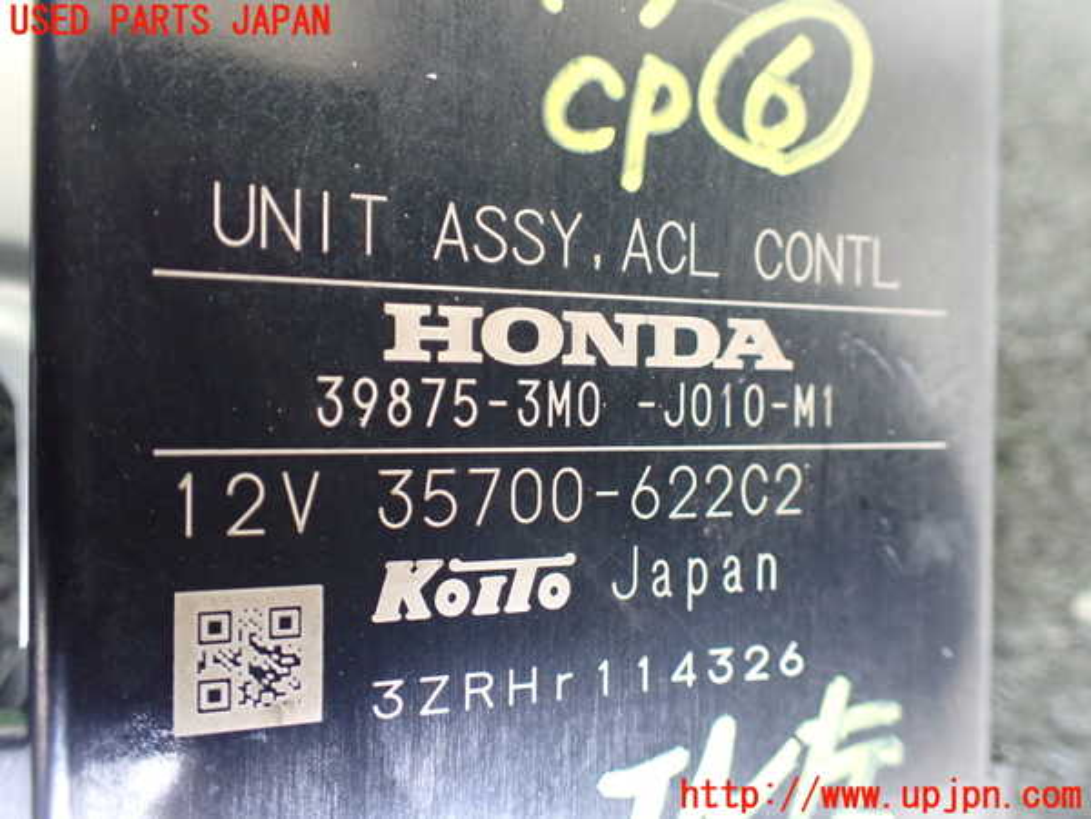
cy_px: 410
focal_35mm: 30
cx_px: 546
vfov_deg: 46.8
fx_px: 946
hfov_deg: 60.0
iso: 800
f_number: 2.3
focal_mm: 5.4
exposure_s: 1/50
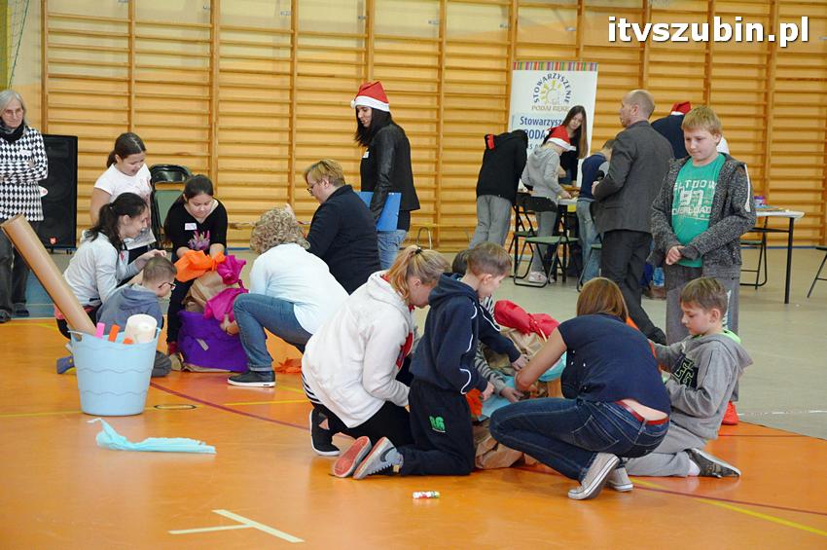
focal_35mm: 99
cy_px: 275
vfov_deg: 13.8
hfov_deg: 20.6
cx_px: 414
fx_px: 2272
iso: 3200
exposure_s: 1/80
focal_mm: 66
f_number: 5.6
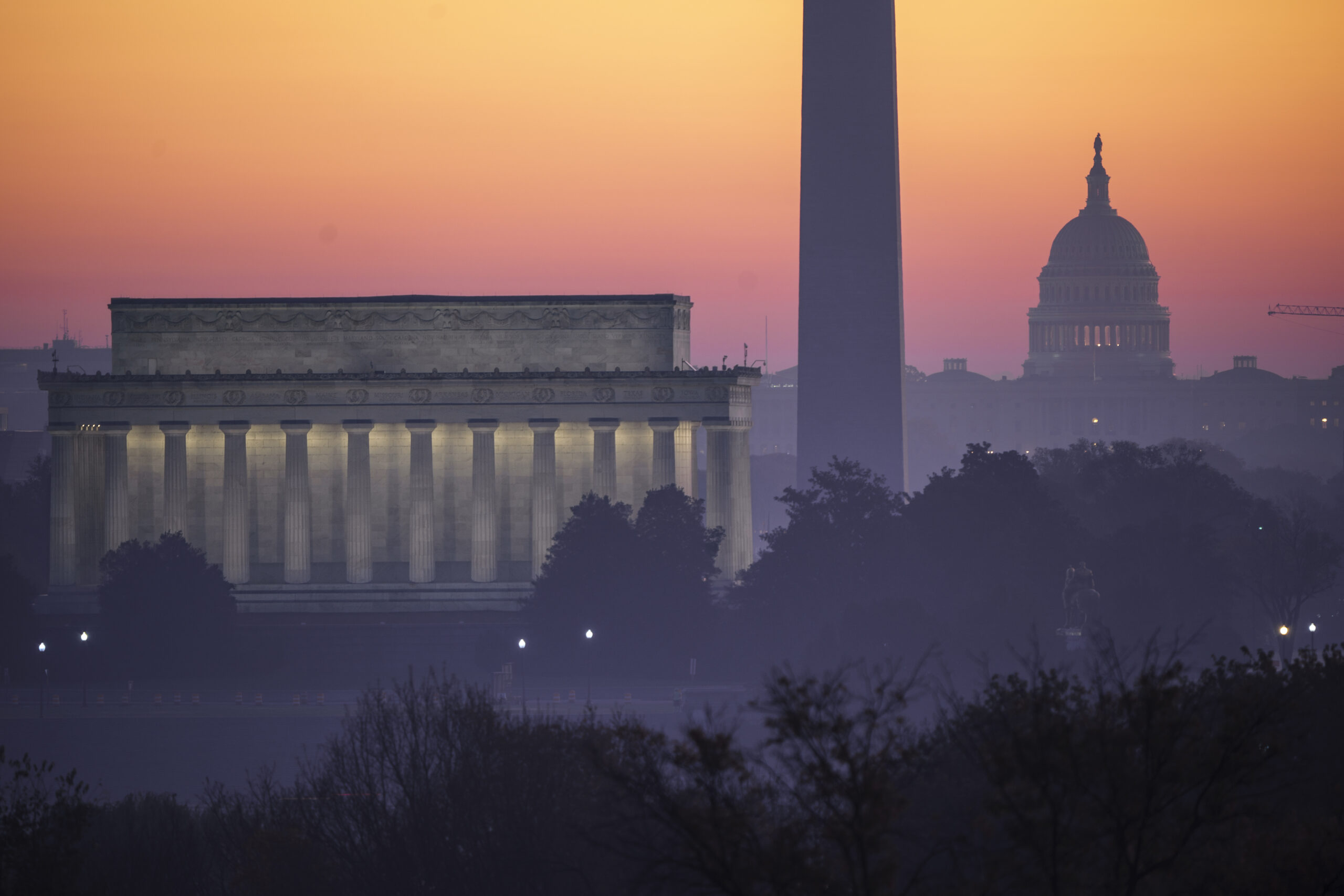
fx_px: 18517
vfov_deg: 2.8
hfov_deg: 4.2
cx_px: 672
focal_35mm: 496
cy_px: 448
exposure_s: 1/4
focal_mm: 496
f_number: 6.3
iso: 80
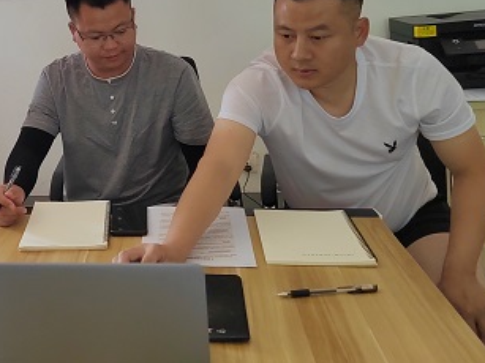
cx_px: 35
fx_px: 630
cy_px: 46
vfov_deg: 30.9
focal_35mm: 45
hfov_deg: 38.7
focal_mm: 5.52
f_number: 1.9
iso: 534
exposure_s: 1/50
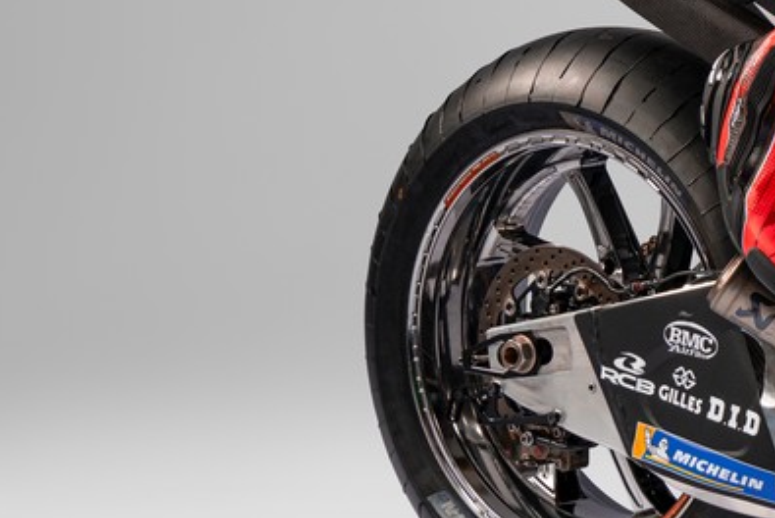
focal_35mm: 209
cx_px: 1313
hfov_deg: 9.4
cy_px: -137
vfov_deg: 6.5
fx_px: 4502
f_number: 5.6
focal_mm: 51
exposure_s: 1/200
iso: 80
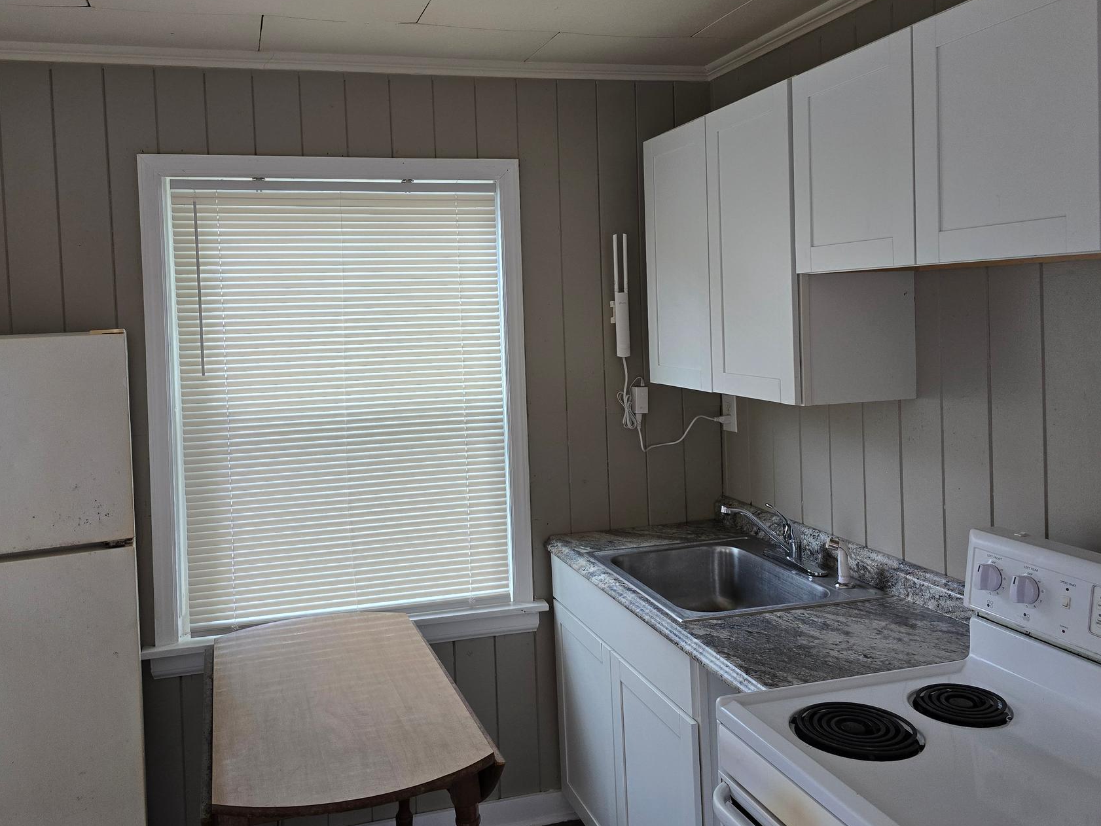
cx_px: 458
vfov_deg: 49.5
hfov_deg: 63.0
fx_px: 891
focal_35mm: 28
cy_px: 336
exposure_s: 1/120
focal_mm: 6.3
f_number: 1.7
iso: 200
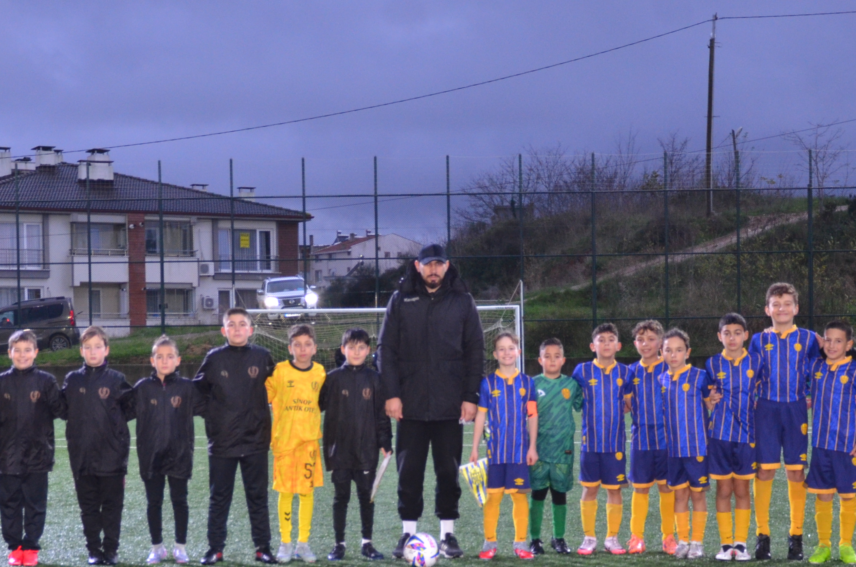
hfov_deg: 31.4
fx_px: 1515
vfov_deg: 21.1
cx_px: 319
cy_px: 401
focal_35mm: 64
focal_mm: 25
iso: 800
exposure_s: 1/60
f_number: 4
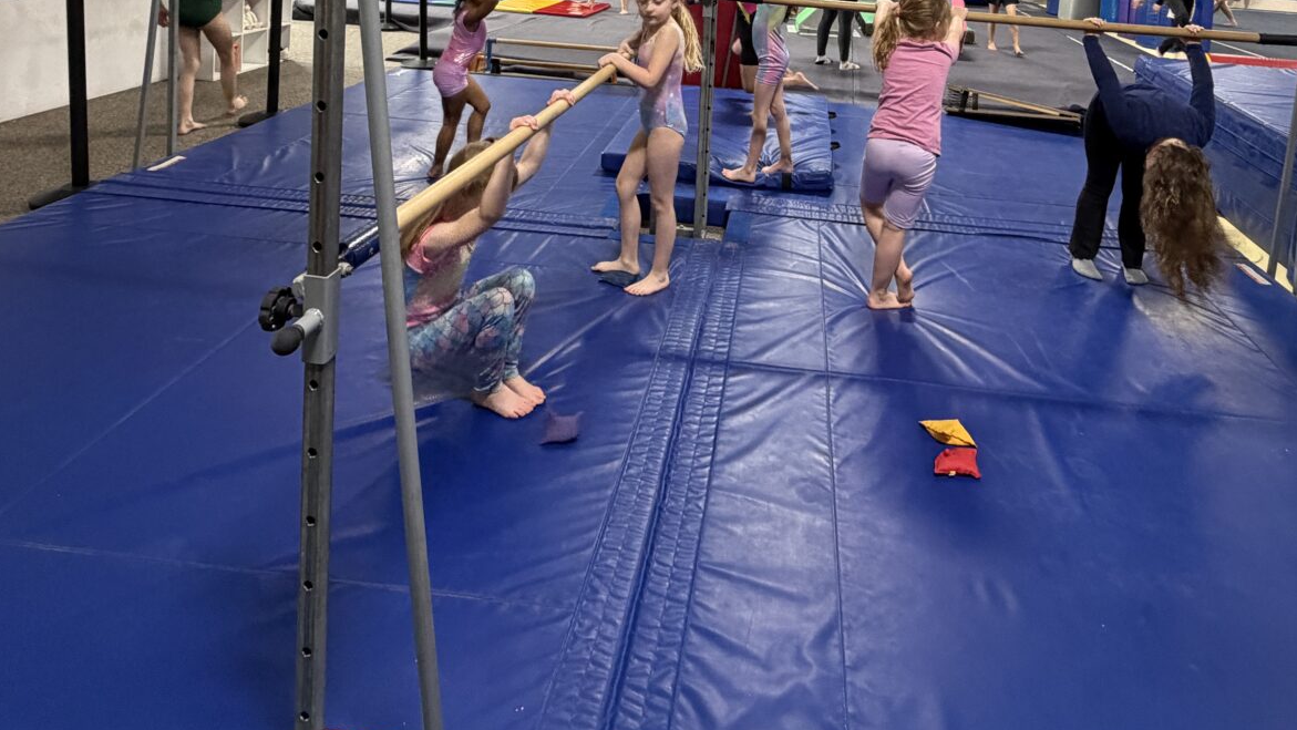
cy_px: -40
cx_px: 737
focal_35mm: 25
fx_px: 860
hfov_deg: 73.7
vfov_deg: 39.2
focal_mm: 2.22
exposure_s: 1/60
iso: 320
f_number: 2.2
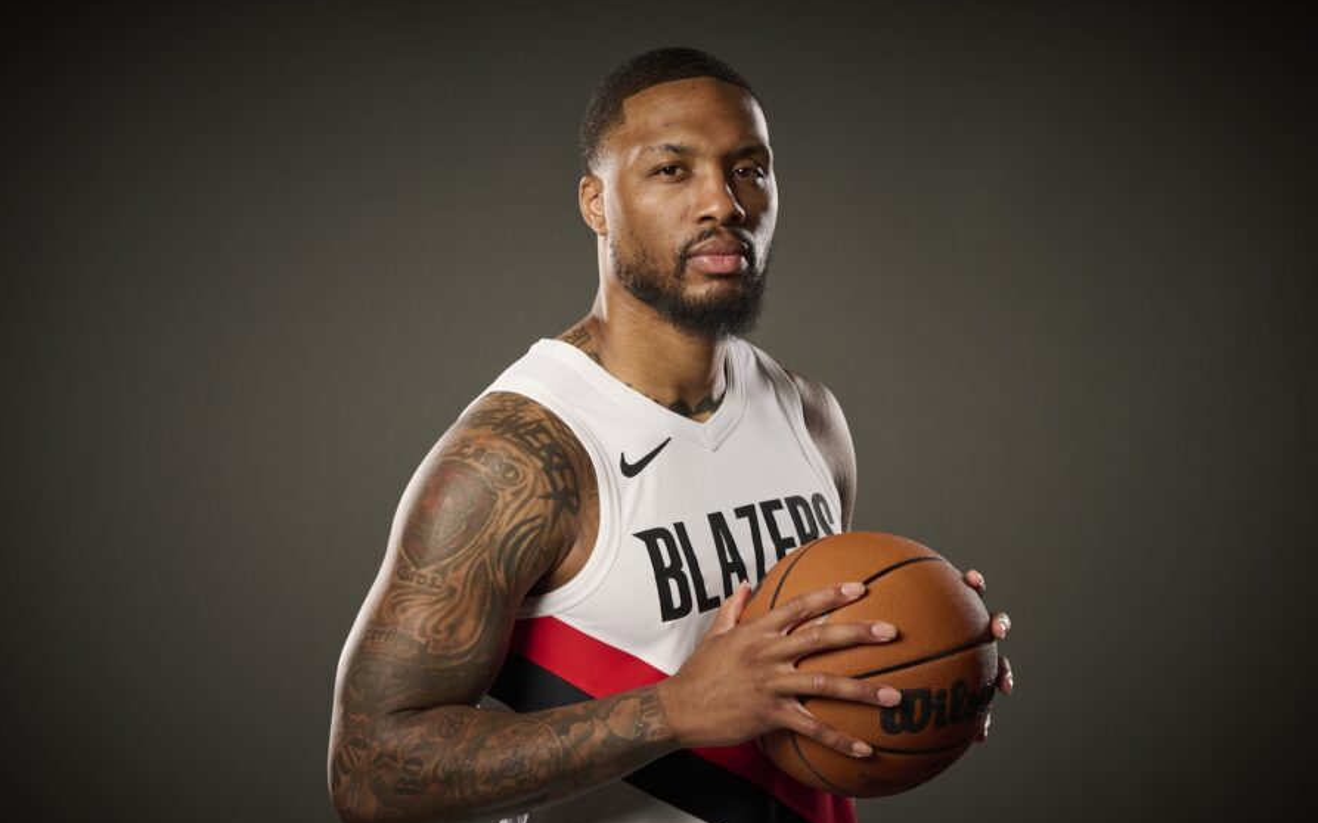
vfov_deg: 11.6
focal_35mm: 113
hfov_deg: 18.4
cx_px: 660
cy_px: 423
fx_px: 4059
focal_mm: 110
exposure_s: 1/200
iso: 640
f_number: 5.6
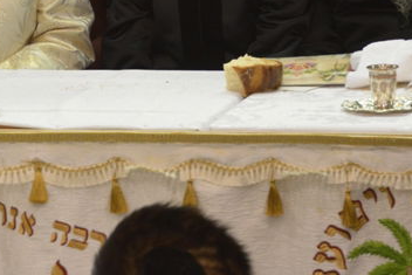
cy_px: -18
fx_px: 13326
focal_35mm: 1164
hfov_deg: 1.8
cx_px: -34
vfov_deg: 1.2
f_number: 5.6
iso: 1600
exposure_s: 1/100
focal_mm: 400
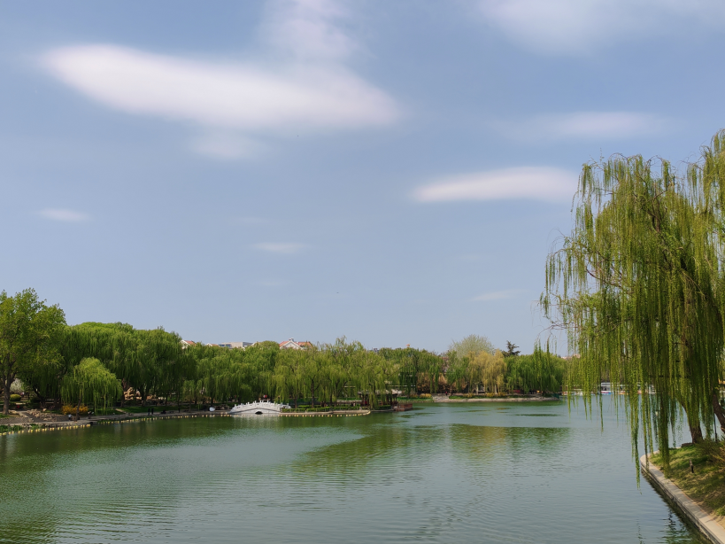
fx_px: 754
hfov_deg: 51.4
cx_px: 362
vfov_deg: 39.6
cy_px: 272
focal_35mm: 36
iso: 50
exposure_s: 1/1800
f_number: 1.95
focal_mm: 5.52
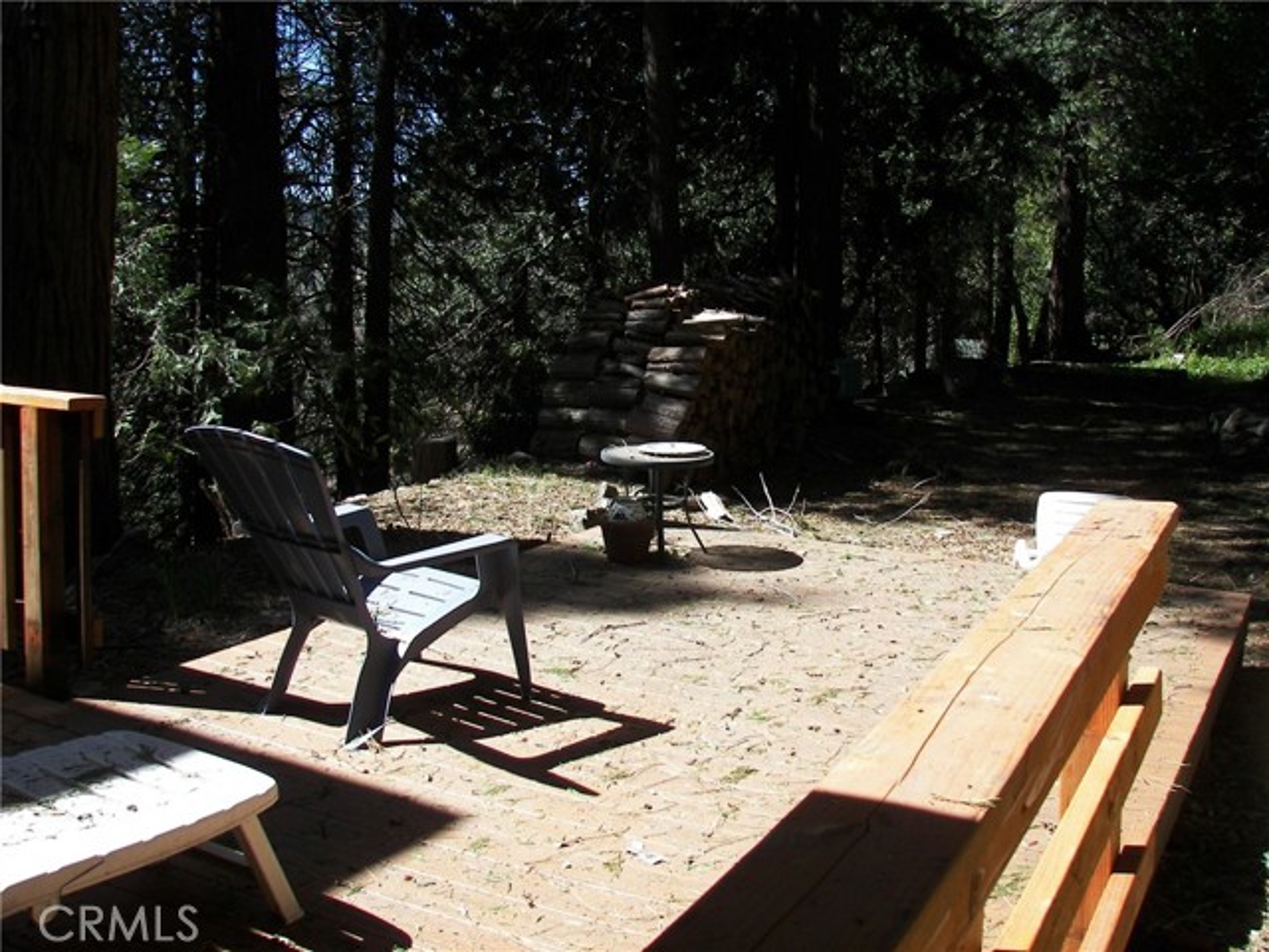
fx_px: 1320
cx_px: 634
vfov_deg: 39.7
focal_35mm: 36
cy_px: 476
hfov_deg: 51.4
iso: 50
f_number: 2.8
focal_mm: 6
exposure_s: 1/400
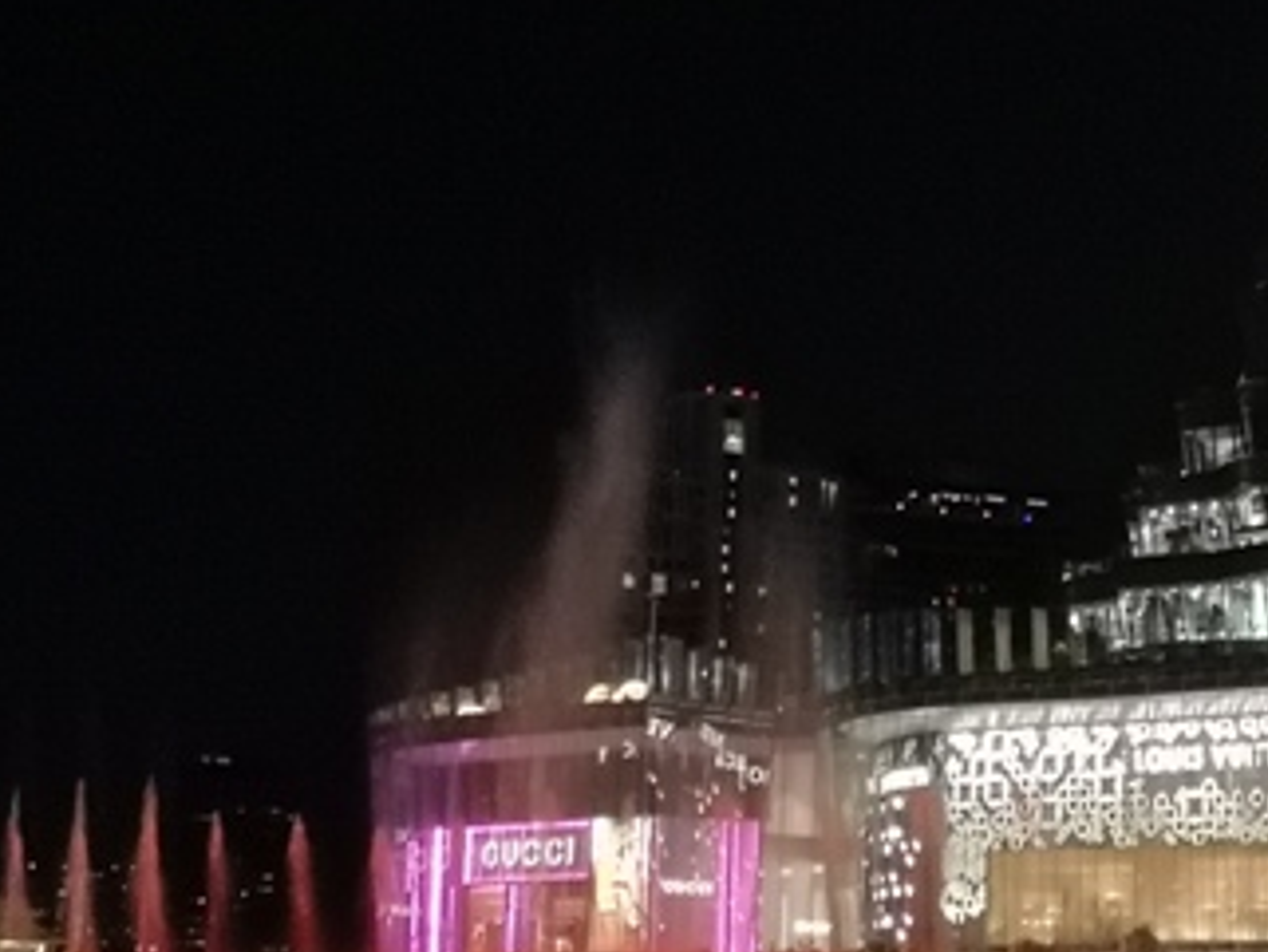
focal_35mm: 112
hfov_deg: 17.2
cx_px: 1252
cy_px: 446
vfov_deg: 13.2
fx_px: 4104
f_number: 1.8
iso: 400
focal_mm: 3.95
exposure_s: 1/33.3
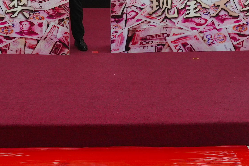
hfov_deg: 32.4
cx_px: 119
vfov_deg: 20.0
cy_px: -56
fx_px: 429
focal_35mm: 62
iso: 500
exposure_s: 1/160
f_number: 4
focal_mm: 21
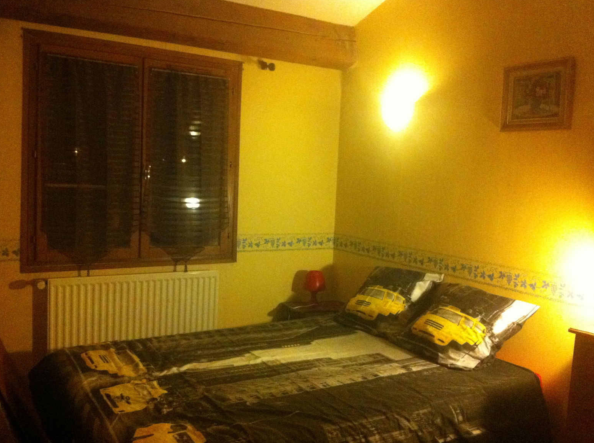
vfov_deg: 39.6
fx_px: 617
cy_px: 222
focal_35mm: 36
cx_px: 300
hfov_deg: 51.4
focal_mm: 3.85
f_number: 2.8
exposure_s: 1/15
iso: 1000
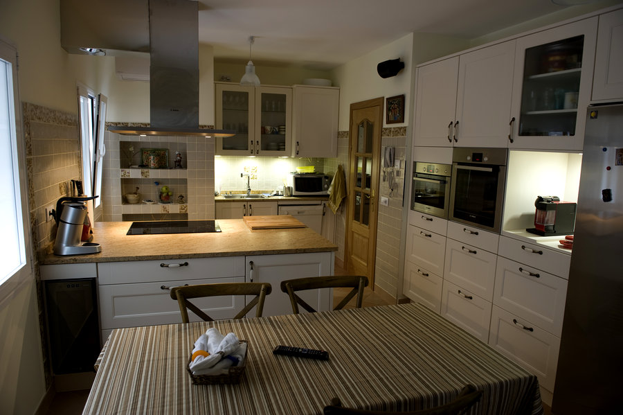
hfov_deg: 73.8
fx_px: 415
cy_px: 208
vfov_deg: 53.1
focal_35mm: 24
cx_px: 312
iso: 200
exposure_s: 1/6
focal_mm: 24
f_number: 5
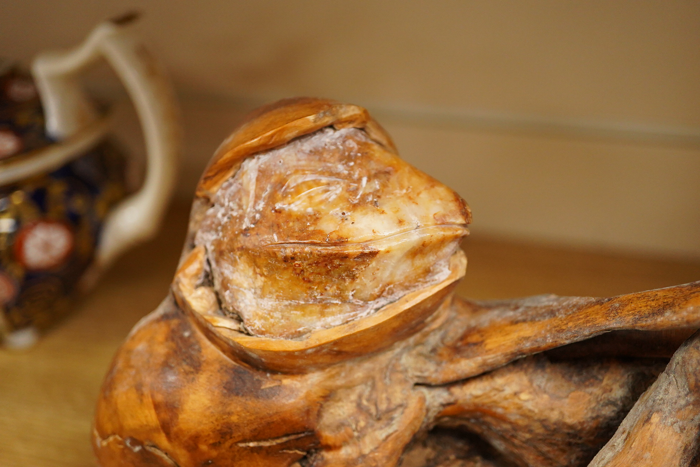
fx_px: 875
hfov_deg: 43.6
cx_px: 350
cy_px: 234
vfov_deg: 29.9
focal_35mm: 45
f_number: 3.5
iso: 2500
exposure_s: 1/320
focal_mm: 30
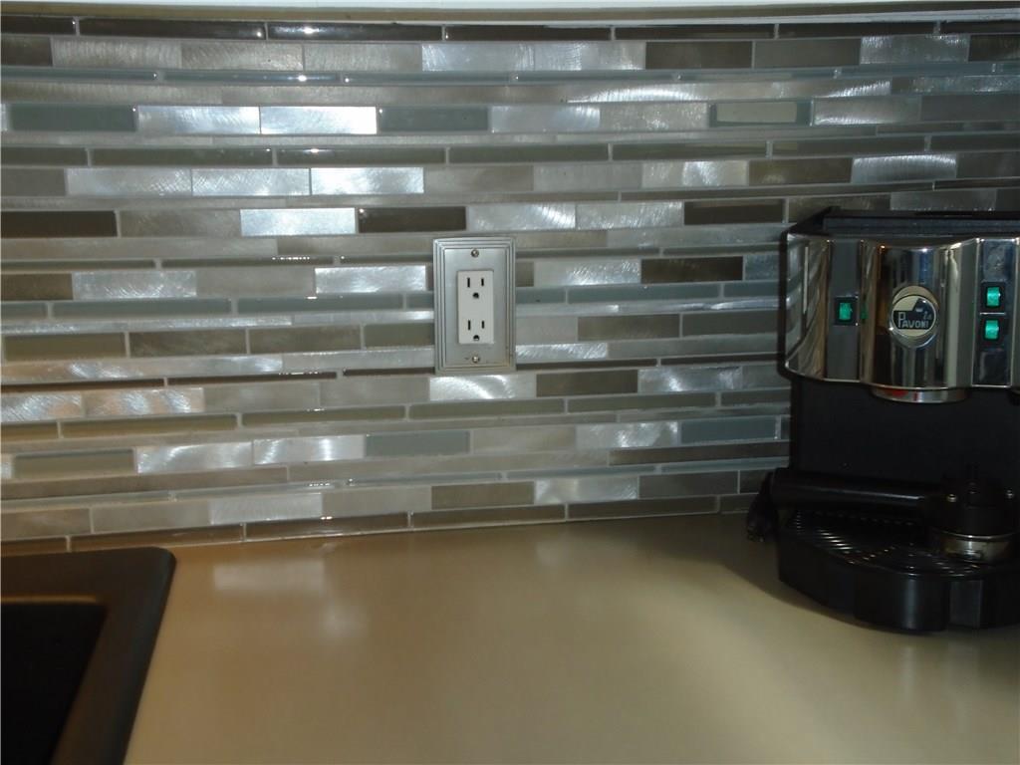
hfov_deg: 44.8
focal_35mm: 42
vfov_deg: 34.3
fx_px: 1238
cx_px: 510
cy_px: 382
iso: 200
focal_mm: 7.4
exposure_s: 1/50
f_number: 4.1
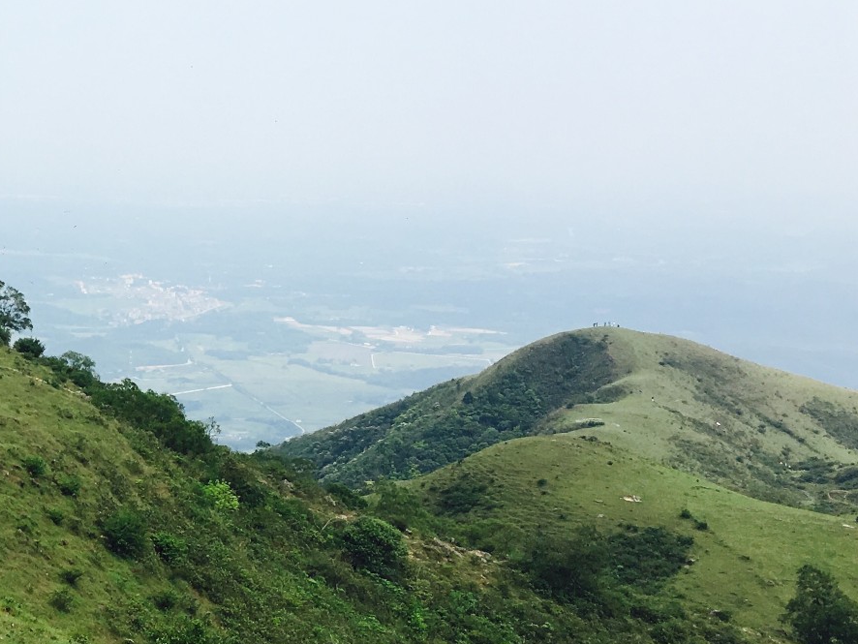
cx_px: -39
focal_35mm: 67
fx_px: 1661
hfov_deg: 27.0
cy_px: 402
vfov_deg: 21.9
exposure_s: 1/1304
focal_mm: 4.15
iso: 25
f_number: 2.2
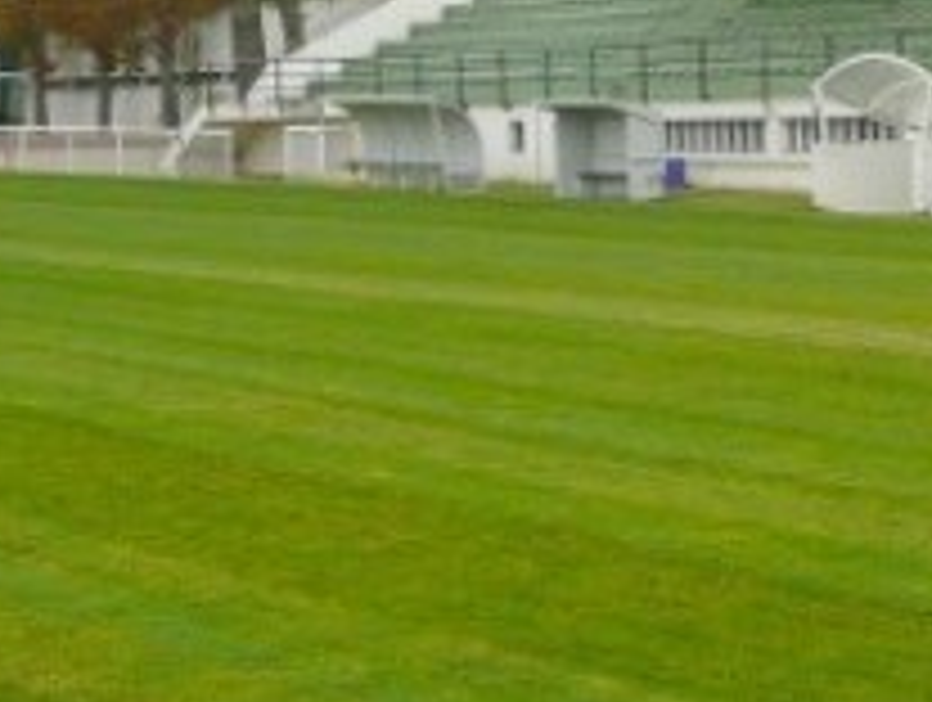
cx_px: 1207
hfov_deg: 21.7
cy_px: 0
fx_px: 2185
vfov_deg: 17.8
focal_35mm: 81
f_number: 3.3
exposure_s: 1/160
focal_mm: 4.6
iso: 100
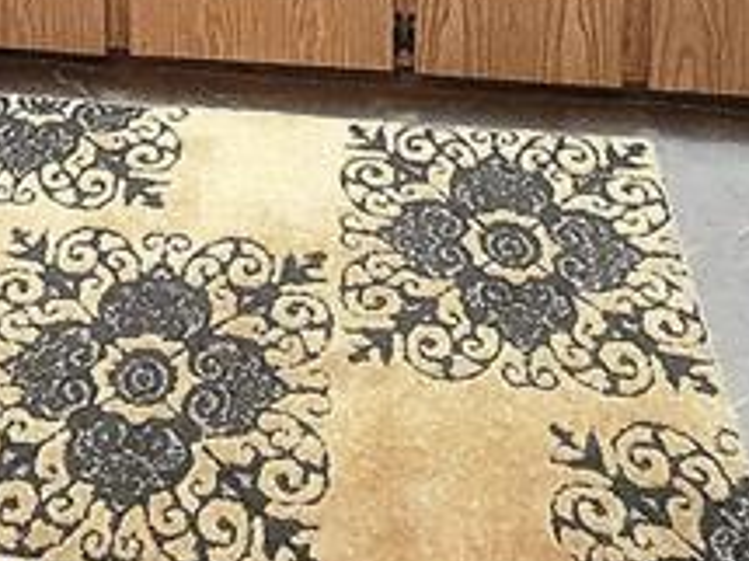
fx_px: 1341
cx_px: 153
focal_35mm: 62
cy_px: -610
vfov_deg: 16.7
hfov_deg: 30.5
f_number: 2.2
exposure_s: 1/24
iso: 800
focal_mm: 2.2
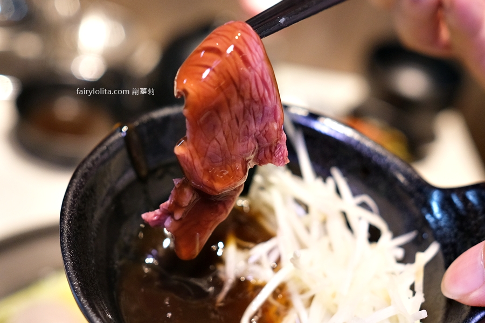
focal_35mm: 35
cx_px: 242
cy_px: 162
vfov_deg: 37.9
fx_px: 471
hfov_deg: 54.4
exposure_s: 1/100
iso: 1000
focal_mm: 23
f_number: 2.8
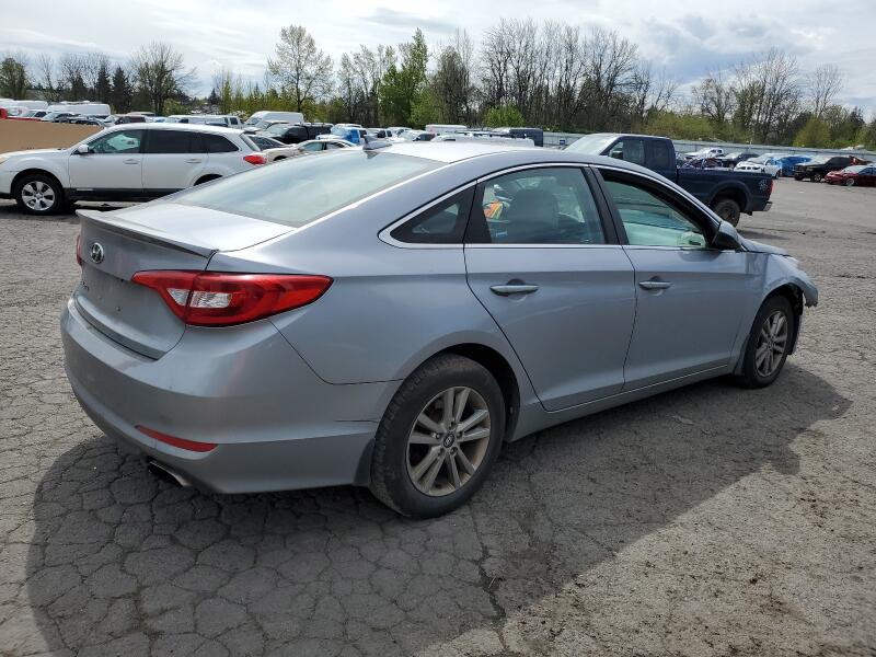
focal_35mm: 26
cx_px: 438
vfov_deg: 53.1
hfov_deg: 67.3
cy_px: 328
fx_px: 658
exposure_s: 1/5000
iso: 50
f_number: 1.5
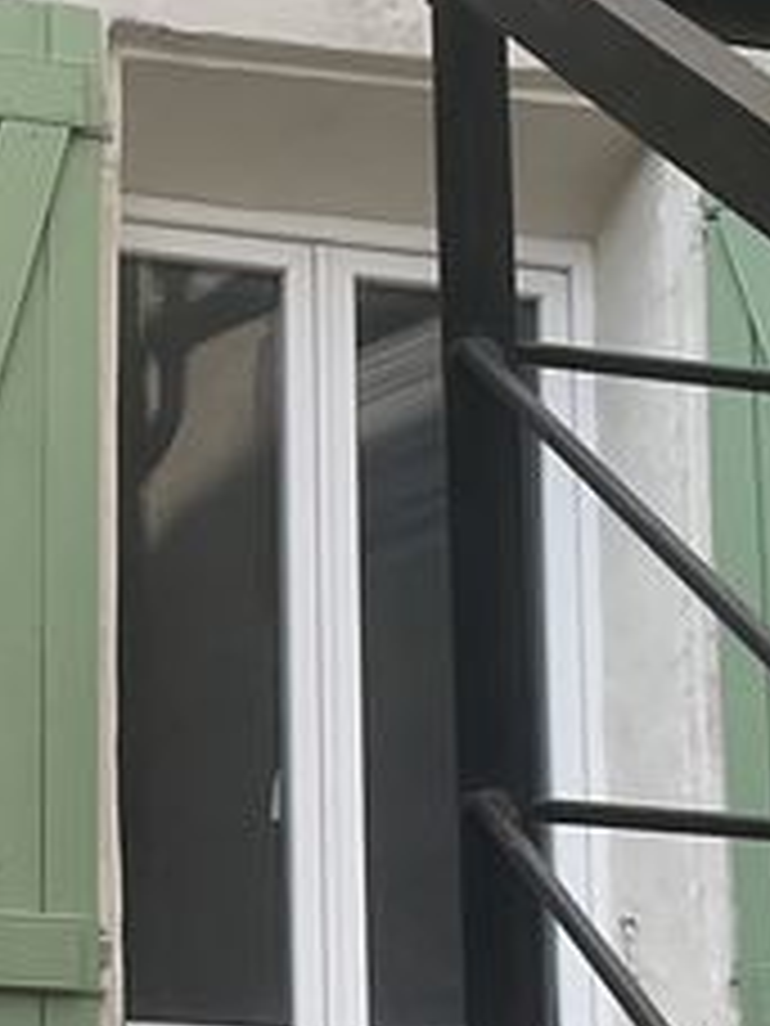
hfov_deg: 11.5
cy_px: 644
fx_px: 3767
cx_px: -122
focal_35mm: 127
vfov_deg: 15.5
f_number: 1.8
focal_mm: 3
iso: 16
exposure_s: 1/816
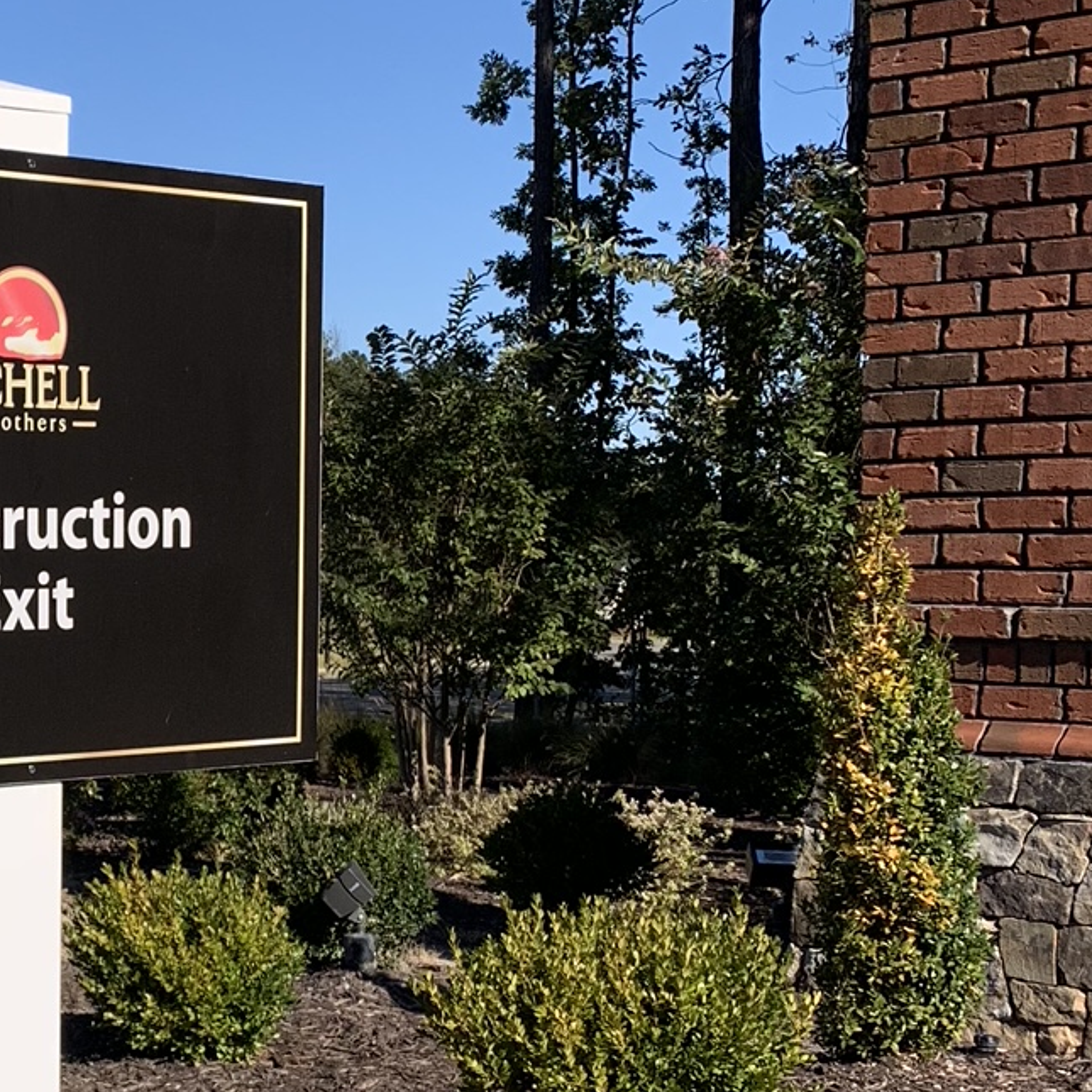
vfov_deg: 23.6
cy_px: 676
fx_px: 2605
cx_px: -69
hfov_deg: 22.5
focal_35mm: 73
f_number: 1.8
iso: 25
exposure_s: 1/1812
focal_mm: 4.25
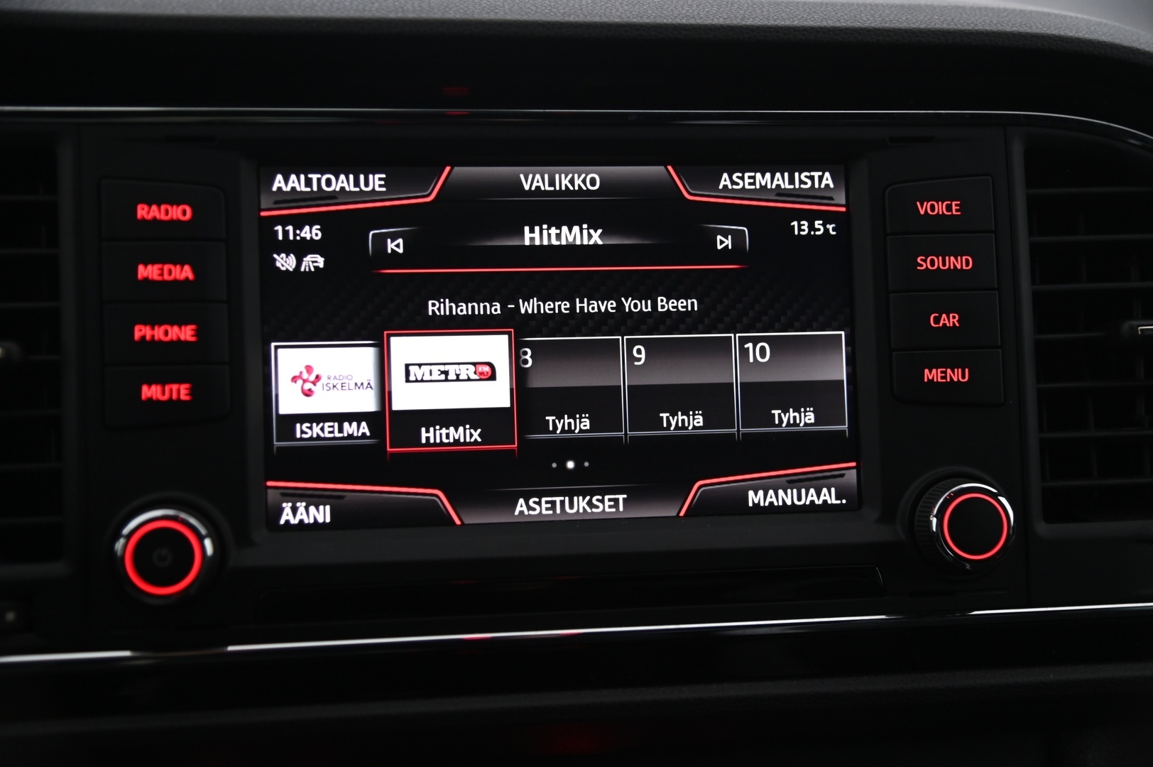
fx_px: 1760
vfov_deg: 24.6
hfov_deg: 36.3
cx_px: 576
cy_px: 384
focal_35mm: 55
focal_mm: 55
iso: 2000
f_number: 4
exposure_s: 1/30
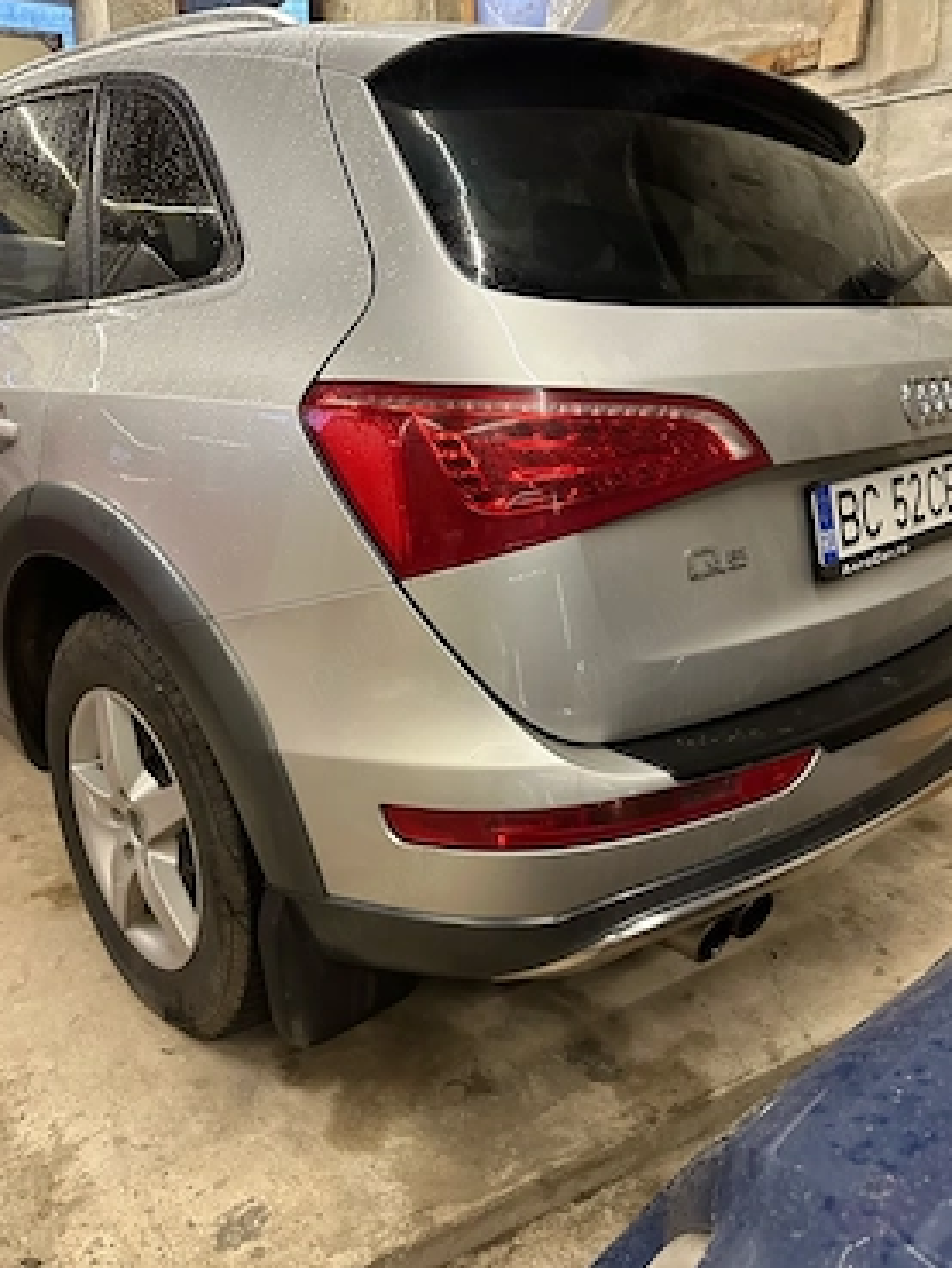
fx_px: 953
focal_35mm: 26
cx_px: 481
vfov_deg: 67.3
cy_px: 653
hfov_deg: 53.1
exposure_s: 1/50
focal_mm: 6.86
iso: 800
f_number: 1.78
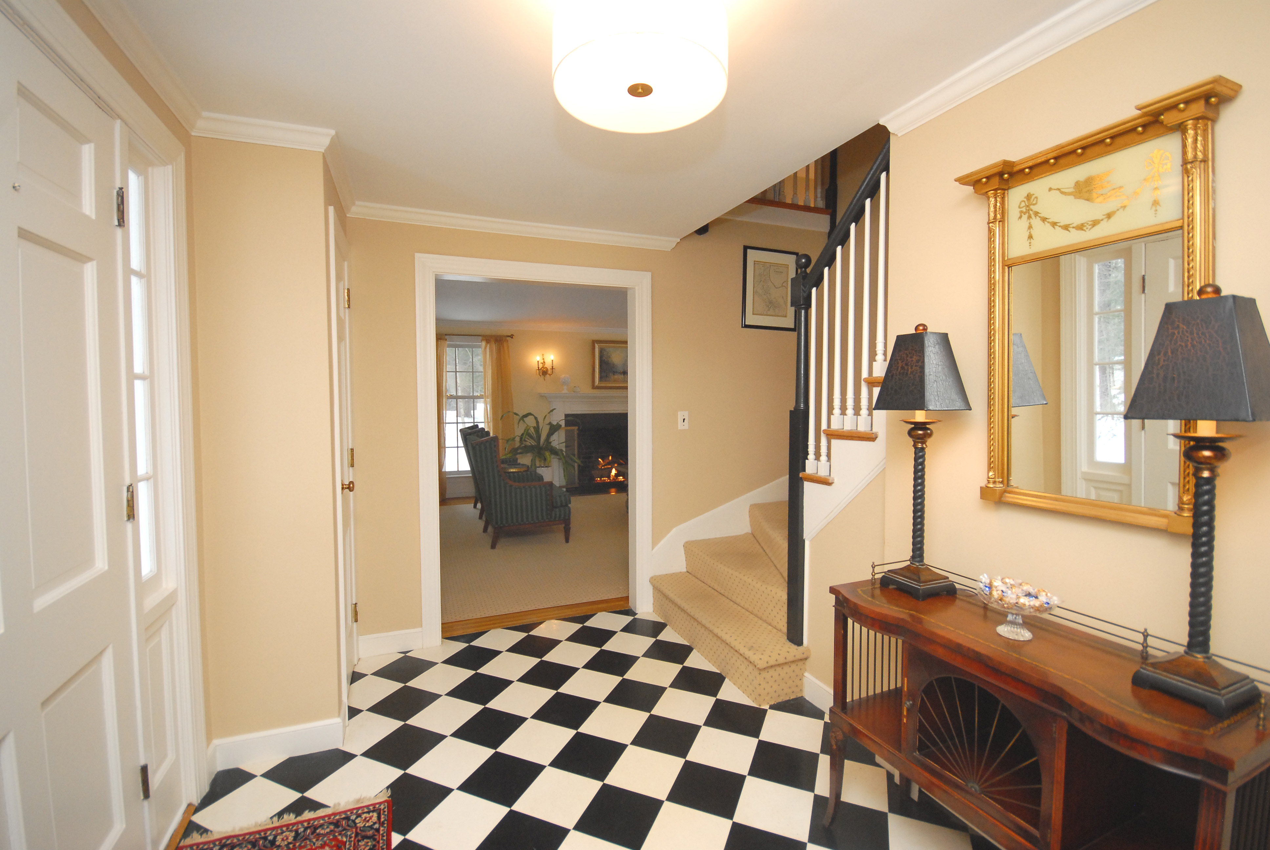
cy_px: 425
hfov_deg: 100.3
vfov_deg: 77.5
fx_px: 530
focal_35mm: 15
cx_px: 635
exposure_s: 1/60
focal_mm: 10
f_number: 5
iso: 640
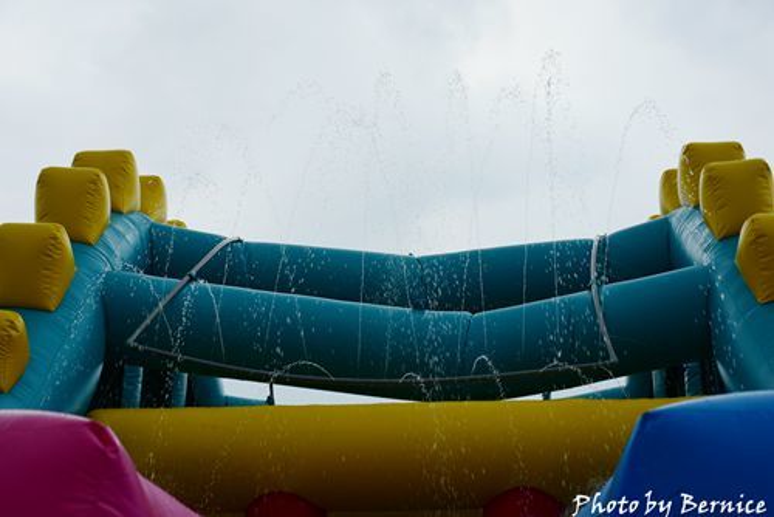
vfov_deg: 19.0
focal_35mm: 72
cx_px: 387
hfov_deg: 28.1
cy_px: 258
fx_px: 1549
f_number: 5.6
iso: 100
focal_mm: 48
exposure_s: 1/320
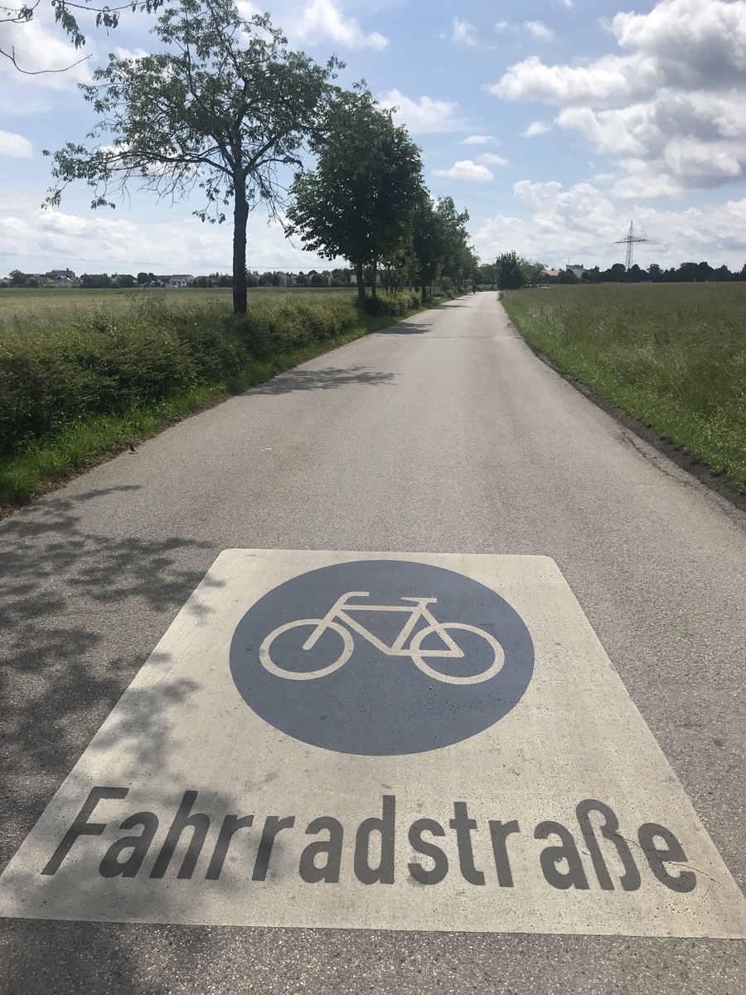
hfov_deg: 49.7
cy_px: 498
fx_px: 805
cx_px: 373
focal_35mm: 28
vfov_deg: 63.4
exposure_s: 1/5051
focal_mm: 3.99
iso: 20
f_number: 1.8
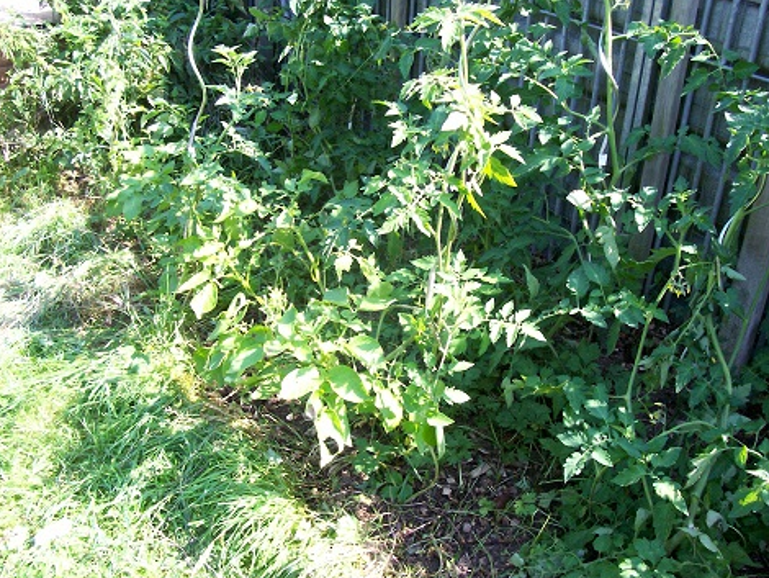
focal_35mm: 37
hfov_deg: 50.1
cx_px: 416
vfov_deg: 38.7
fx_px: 822
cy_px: 265
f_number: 2.7
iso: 80
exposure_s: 1/174
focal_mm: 5.6
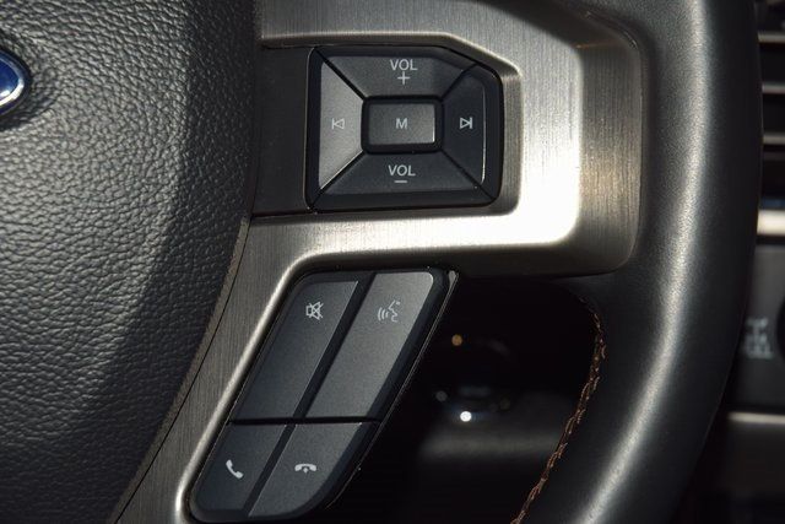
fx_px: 2290
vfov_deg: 13.0
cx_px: 392
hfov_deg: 19.5
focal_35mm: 105
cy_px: 262
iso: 100
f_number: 8
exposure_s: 1/125
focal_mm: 70
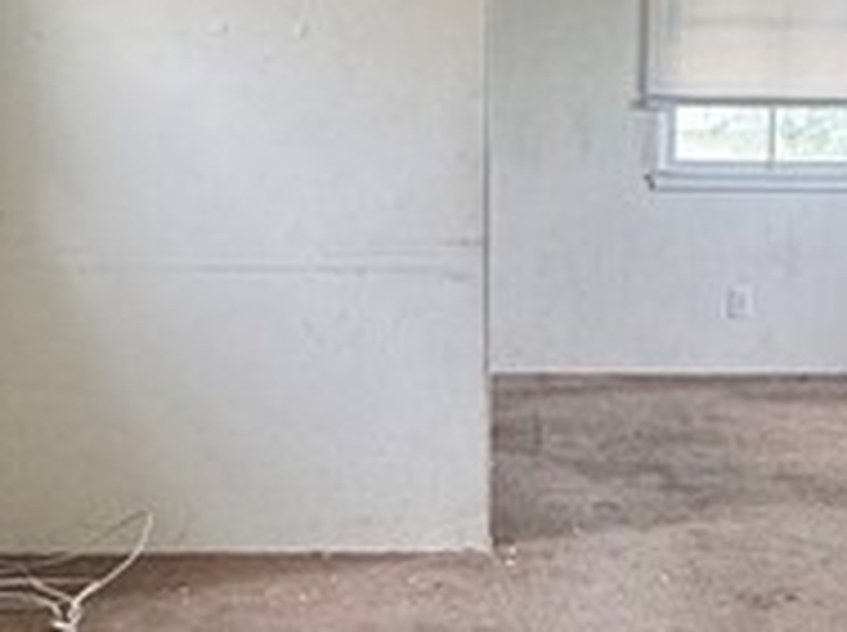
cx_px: 695
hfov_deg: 25.2
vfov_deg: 19.3
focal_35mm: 76
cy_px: 247
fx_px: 1856
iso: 125
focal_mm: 2.22
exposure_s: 1/99
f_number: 2.2
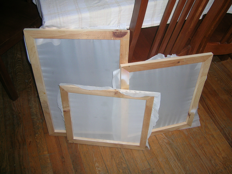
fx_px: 235
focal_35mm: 35
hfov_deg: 52.6
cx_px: 116
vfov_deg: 40.7
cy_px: 87
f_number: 2.8
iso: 50
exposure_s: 1/60.1
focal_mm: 5.4
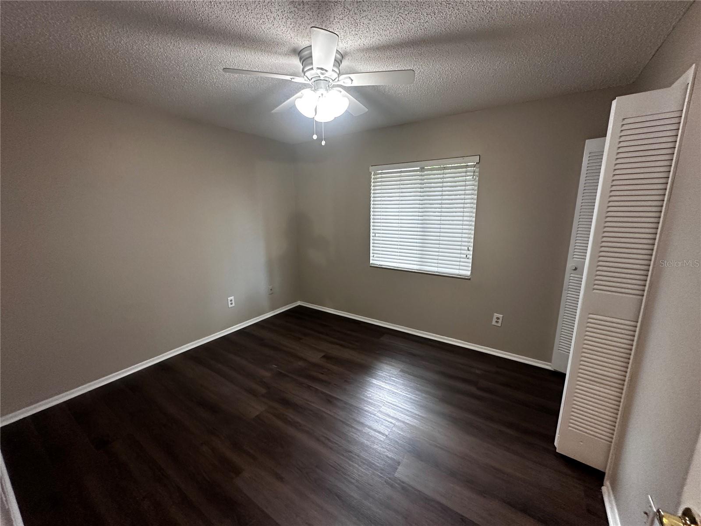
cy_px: 263
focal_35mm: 14
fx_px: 284
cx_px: 350
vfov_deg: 85.7
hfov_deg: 102.1
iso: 250
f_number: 2.2
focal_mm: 2.22
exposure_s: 1/60
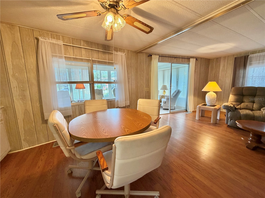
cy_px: 99
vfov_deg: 85.7
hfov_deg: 102.1
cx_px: 132
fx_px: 107
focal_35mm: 14
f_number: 2.2
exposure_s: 1/60
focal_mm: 2.22
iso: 250
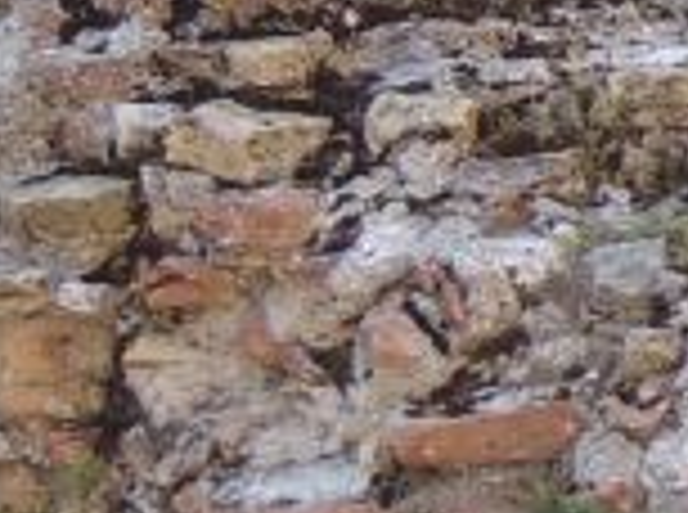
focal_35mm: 161
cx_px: 1848
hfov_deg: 10.1
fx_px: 3192
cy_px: 104
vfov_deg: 9.2
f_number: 2.8
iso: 100
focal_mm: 4.3
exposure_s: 1/125
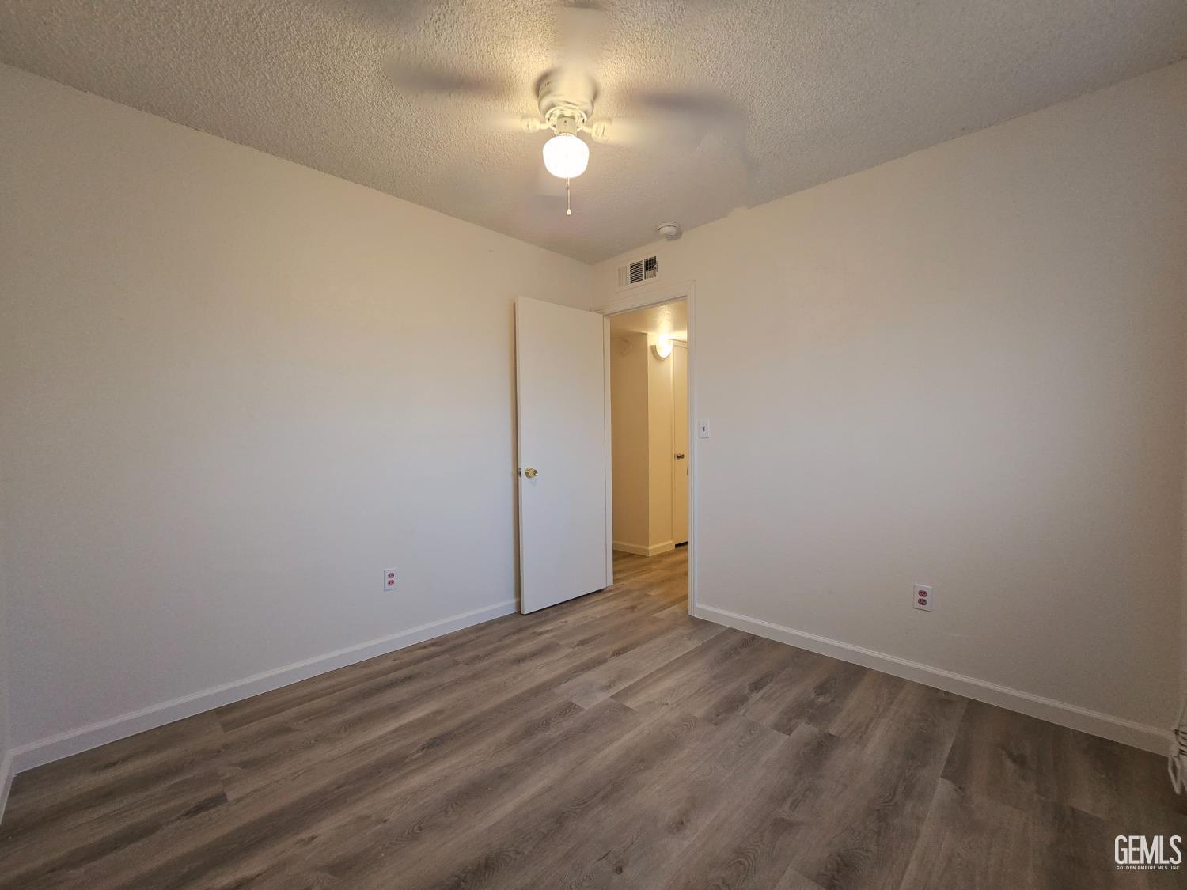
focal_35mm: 13
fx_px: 446
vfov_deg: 89.9
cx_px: 594
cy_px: 445
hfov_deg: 106.2
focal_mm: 2.2
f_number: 2.2
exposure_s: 1/60
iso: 400
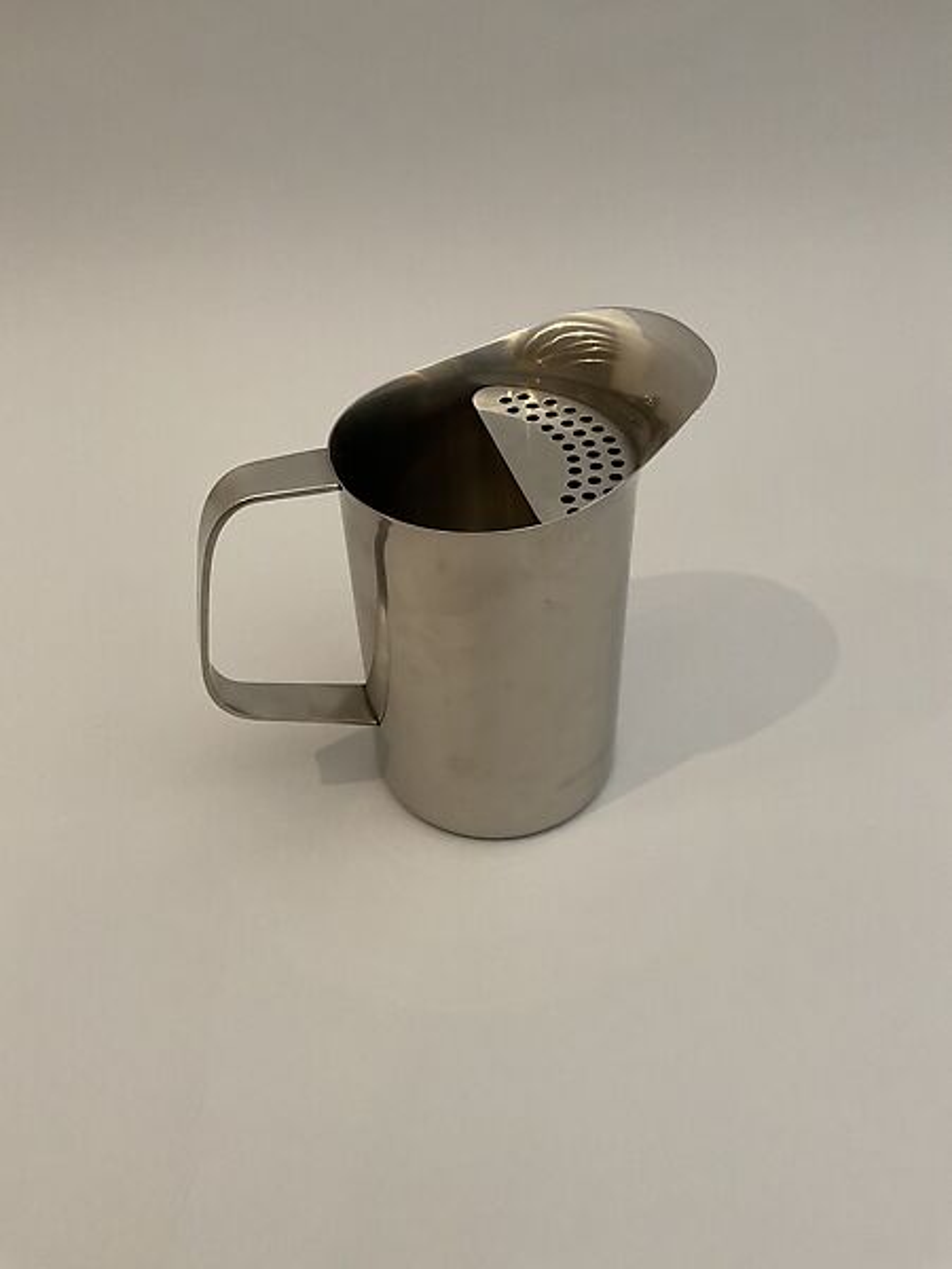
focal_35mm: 29
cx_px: 476
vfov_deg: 61.7
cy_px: 634
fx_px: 1063
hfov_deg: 48.2
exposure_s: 1/60
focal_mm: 3
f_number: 1.8
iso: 160
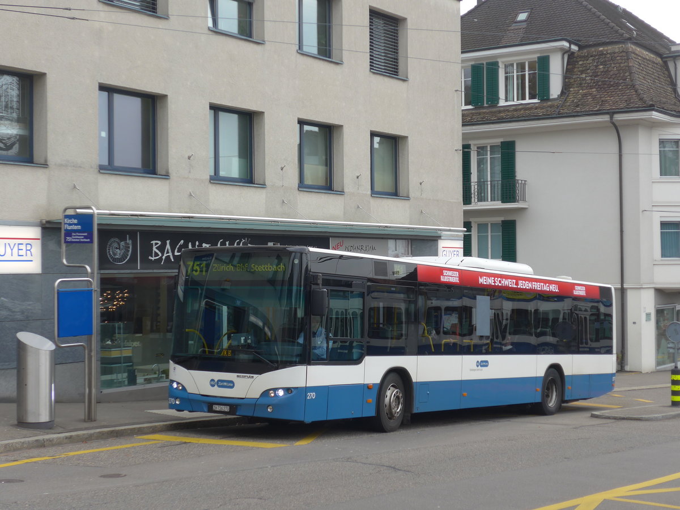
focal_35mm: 59
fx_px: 1159
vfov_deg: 24.8
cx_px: 340
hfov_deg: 32.7
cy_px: 255
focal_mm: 12
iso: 80
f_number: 3.5
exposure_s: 1/160
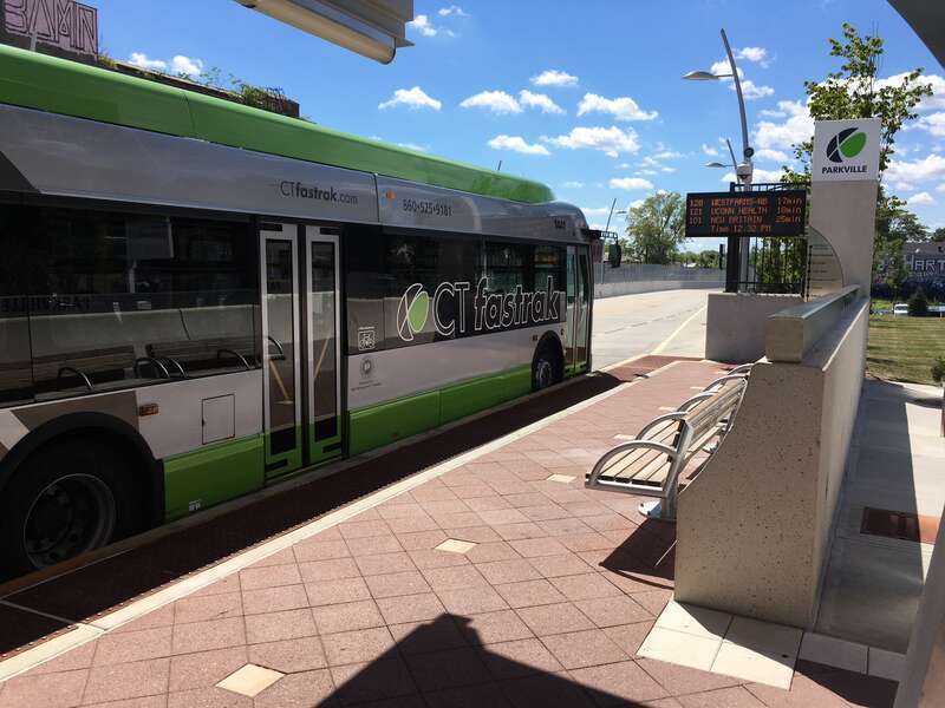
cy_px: 354
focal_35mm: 29
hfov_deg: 61.7
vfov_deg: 48.2
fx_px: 792
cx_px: 472
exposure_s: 1/1672
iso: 25
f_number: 2.2
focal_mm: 4.15
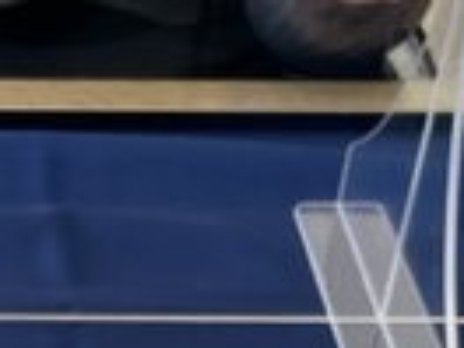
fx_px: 1689
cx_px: -112
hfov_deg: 15.0
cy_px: 816
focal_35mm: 126
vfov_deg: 10.3
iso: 64
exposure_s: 1/100
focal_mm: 4.2
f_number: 1.6
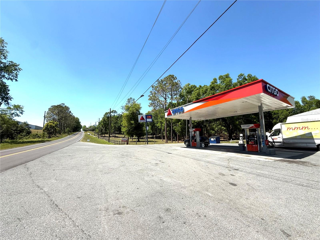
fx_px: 129
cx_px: 160
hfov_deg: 102.1
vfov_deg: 85.7
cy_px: 120
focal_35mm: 14
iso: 50
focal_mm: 2.22
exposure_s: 1/1572
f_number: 2.2
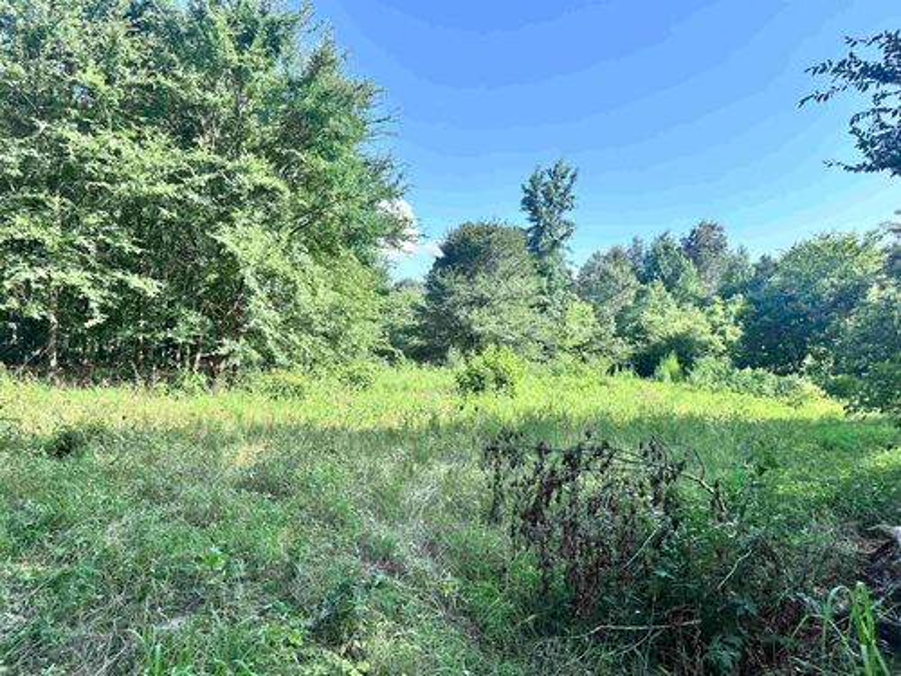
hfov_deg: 71.6
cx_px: 450
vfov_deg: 56.8
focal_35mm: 24
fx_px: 625
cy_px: 338
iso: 80
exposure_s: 1/1916
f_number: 1.78
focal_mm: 6.86
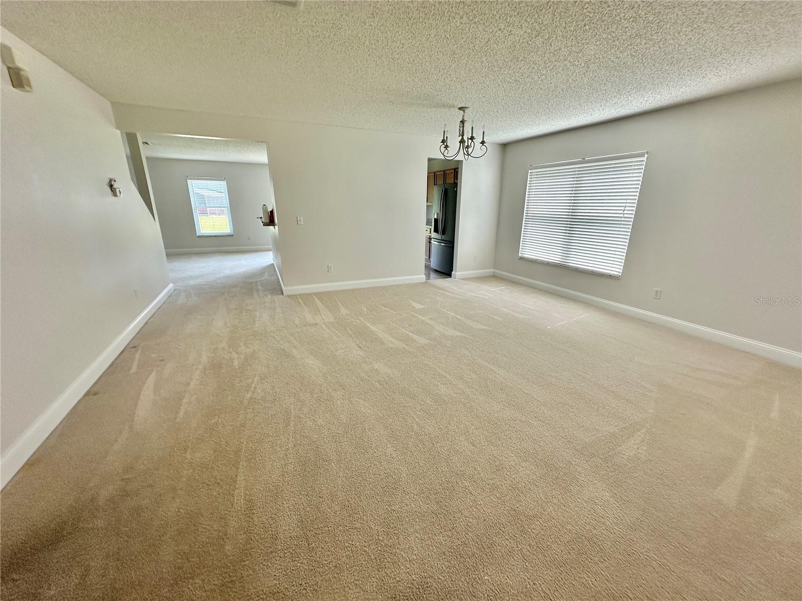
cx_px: 401
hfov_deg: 102.1
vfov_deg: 85.7
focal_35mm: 14
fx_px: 324
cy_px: 300
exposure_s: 1/99
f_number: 2.2
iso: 100
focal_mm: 2.22
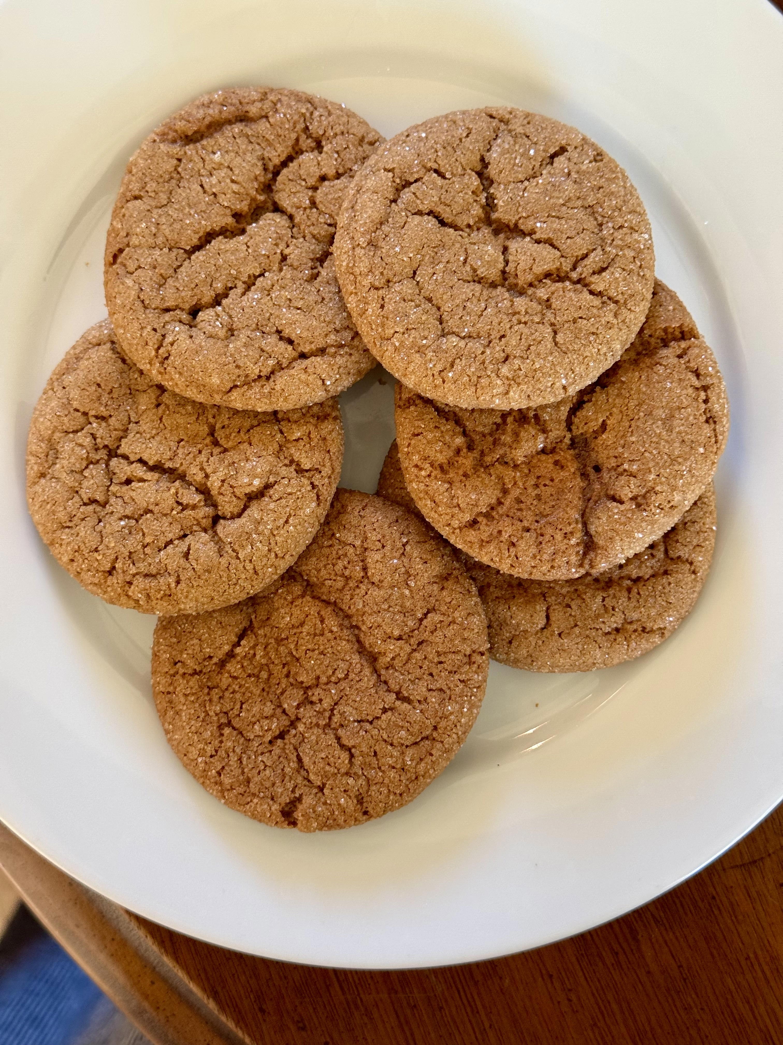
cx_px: 392
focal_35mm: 48
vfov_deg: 39.7
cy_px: 522
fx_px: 1448
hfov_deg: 30.3
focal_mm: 6.76
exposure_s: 1/60
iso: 160
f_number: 1.78
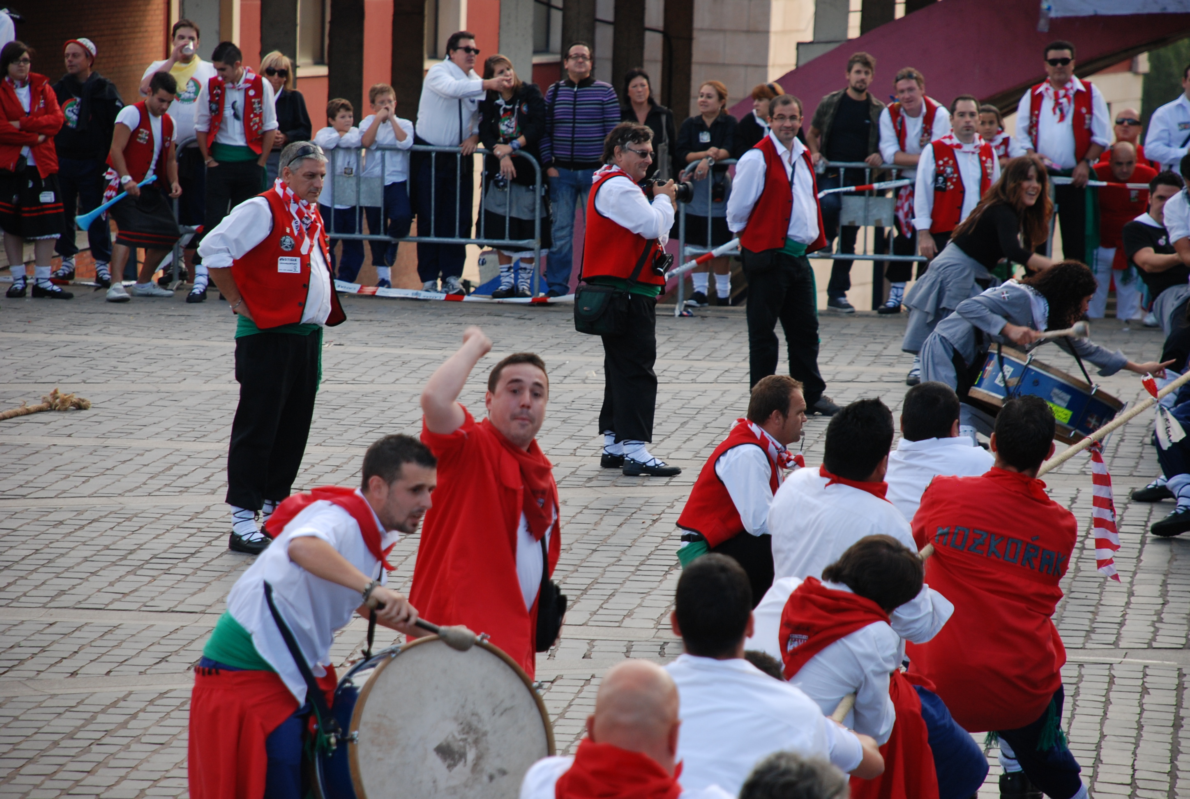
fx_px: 6707
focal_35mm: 202
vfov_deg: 6.8
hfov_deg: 10.1
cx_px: 595
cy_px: 400
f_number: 5.6
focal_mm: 135
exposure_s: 1/125
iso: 250
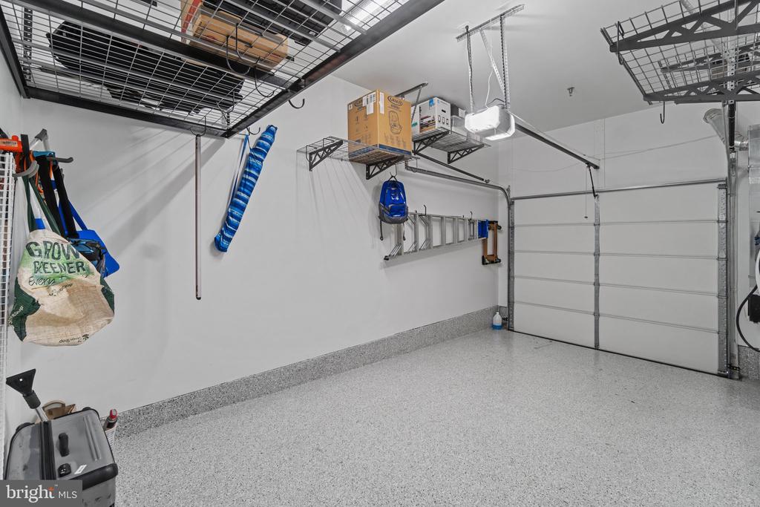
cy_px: 254
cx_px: 380
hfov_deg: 100.4
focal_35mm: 15
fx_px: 317
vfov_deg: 77.3
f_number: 8
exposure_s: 1/1.25
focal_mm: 10
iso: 200
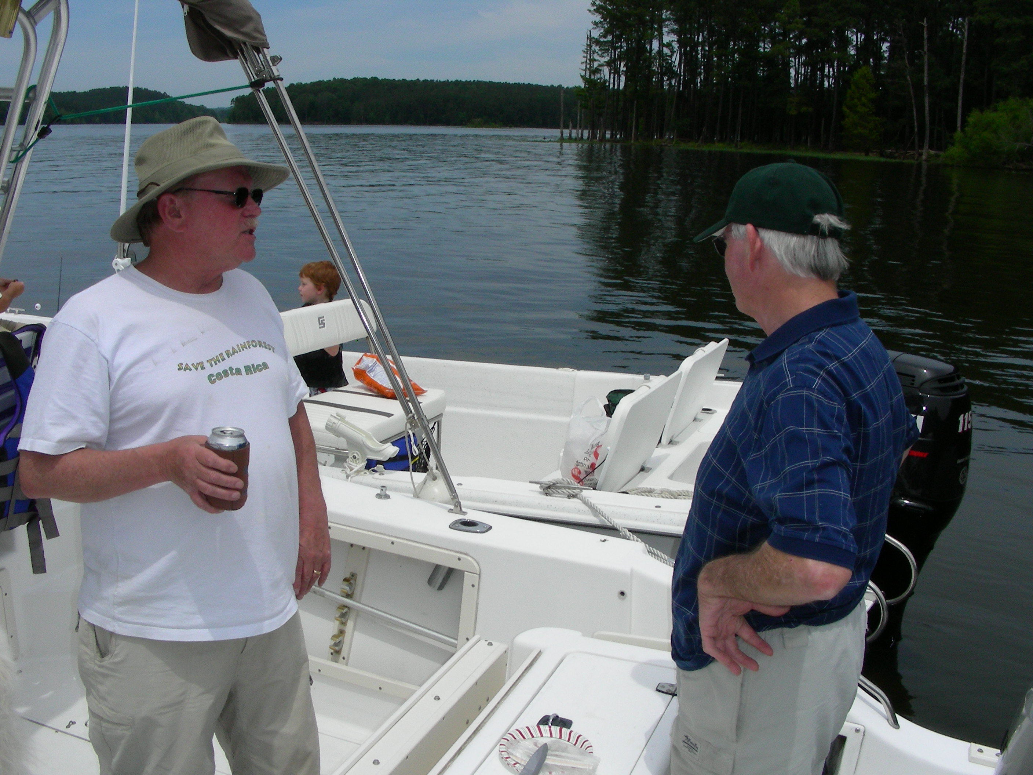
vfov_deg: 37.7
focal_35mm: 38
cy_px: 388
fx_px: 1134
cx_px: 516
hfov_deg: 49.0
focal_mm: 6.3
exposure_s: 1/688
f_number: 6.8
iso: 50
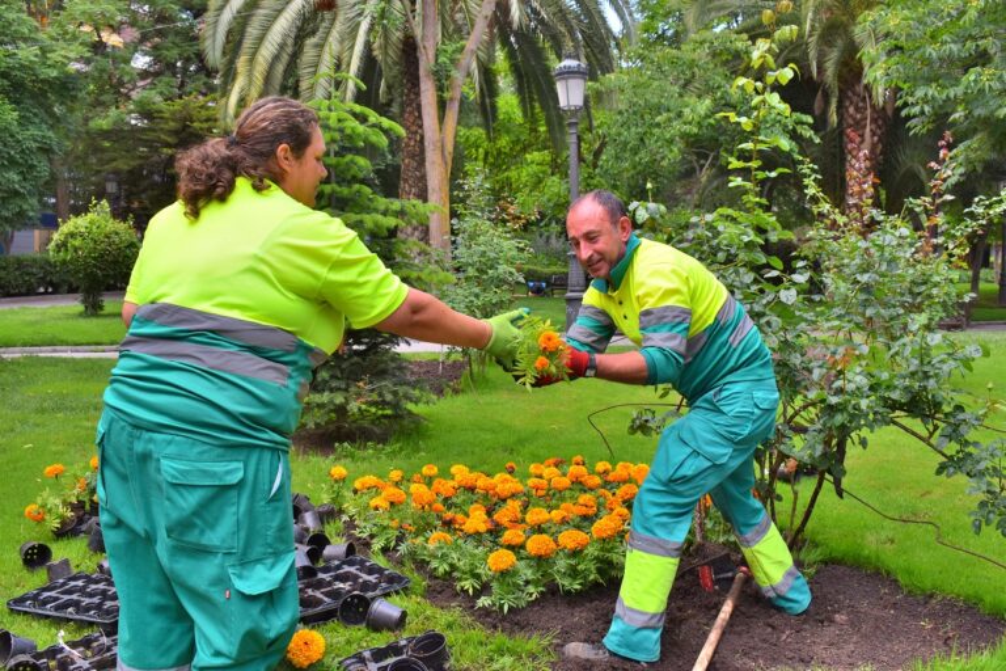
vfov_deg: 36.9
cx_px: 503
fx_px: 1006
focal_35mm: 36
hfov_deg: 53.1
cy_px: 336
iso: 220
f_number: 8
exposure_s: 1/250
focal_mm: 24
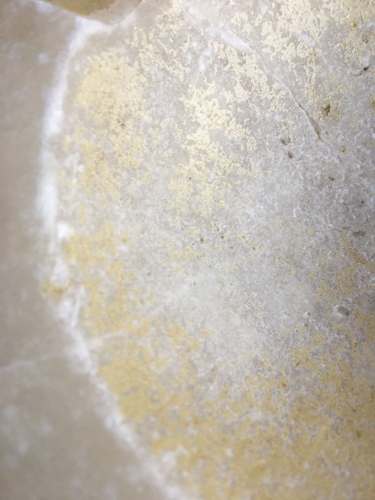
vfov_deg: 61.7
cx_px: 188
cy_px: 250
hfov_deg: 48.2
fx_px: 419
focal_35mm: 29
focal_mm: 4.15
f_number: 2.2
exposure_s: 1/100
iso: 40
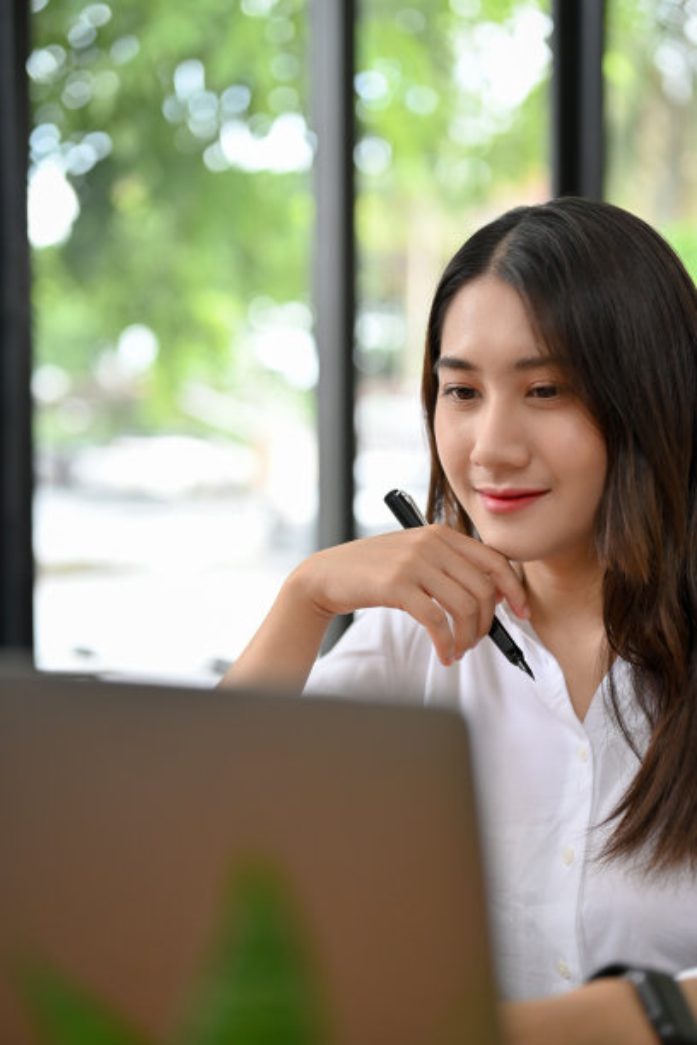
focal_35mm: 50
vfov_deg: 39.6
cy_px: 522
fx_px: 1452
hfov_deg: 27.0
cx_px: 348
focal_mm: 50
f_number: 2.2
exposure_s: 1/320
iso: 250
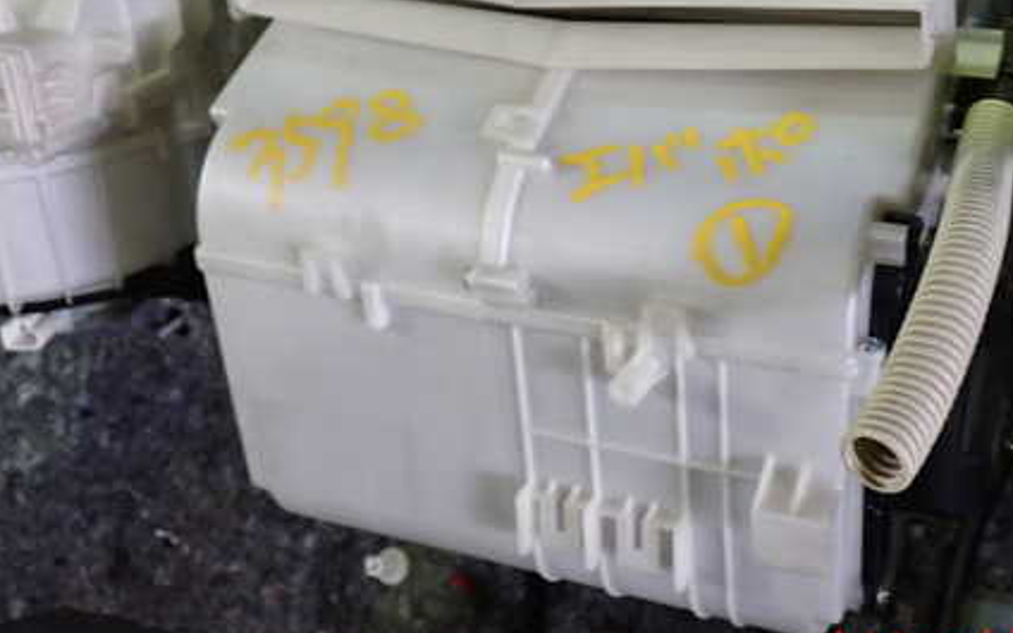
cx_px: 657
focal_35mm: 45
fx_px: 1242
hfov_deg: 43.9
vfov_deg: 28.1
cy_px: 148
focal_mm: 5.4
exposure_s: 1/30
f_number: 2.3
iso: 320
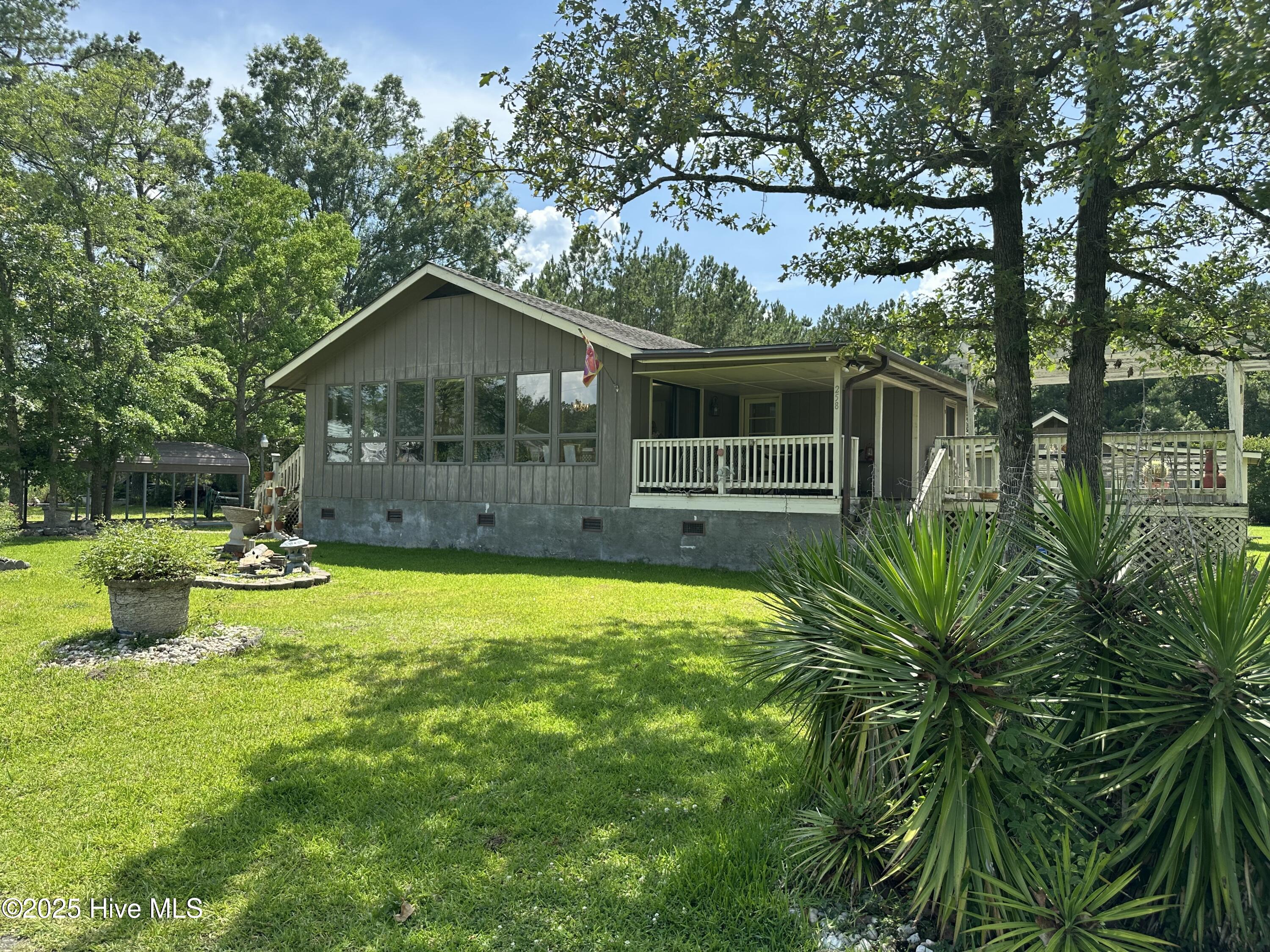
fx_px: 881
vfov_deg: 56.8
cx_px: 635
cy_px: 476
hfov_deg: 71.6
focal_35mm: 24
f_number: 1.78
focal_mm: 6.86
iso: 80
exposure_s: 1/2070
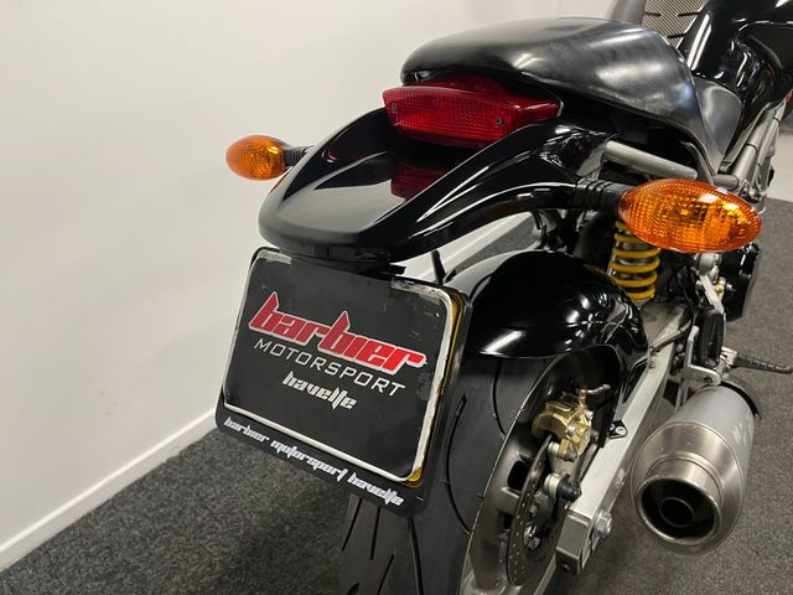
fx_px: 596
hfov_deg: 67.3
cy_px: 298
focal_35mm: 26
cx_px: 396
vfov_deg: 53.1
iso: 160
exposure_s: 1/50
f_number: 1.6
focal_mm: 5.1
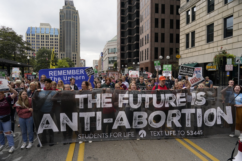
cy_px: 80
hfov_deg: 73.7
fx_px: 161
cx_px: 121
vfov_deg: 53.1
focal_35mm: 24
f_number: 5
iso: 500
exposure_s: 1/1600
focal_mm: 24
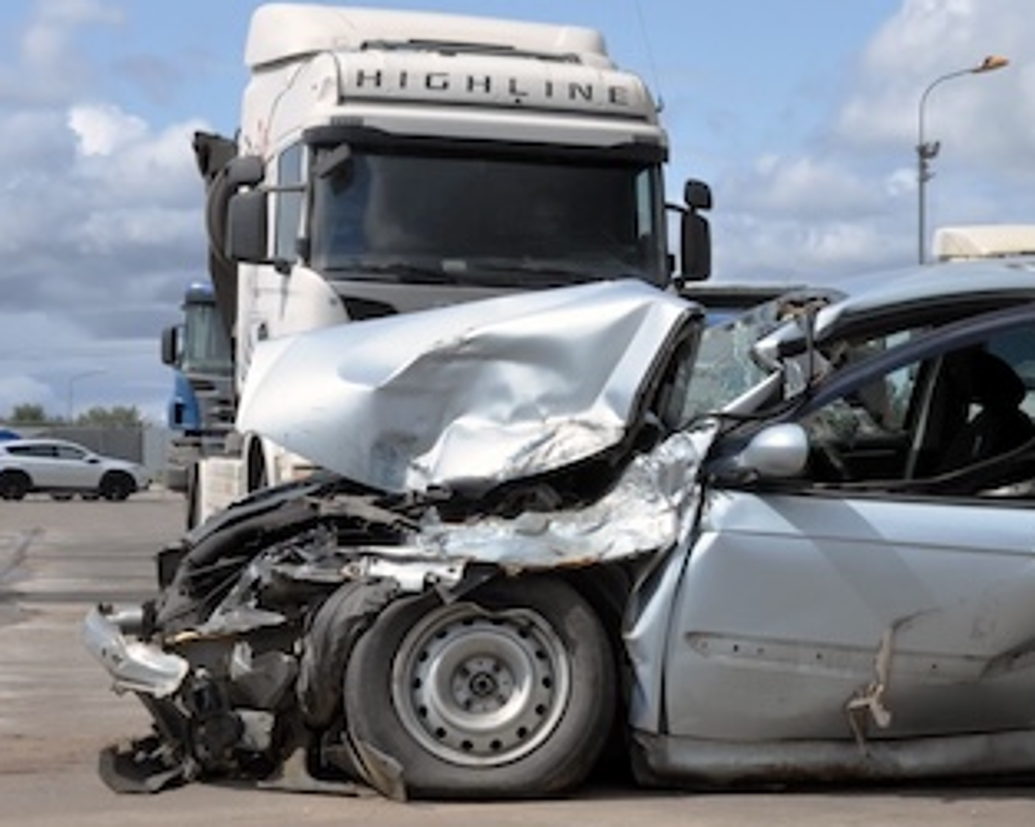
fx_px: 2480
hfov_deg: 23.0
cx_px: 906
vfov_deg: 18.9
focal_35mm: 81
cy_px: 392
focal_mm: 30
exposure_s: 1/800
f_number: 14
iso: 640
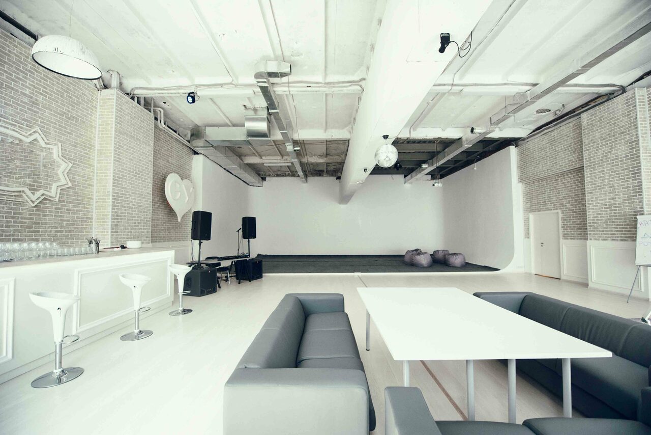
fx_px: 253
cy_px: 218
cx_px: 326
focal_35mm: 14
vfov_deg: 81.2
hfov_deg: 104.2
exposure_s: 1/640
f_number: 2.8
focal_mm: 14
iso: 800
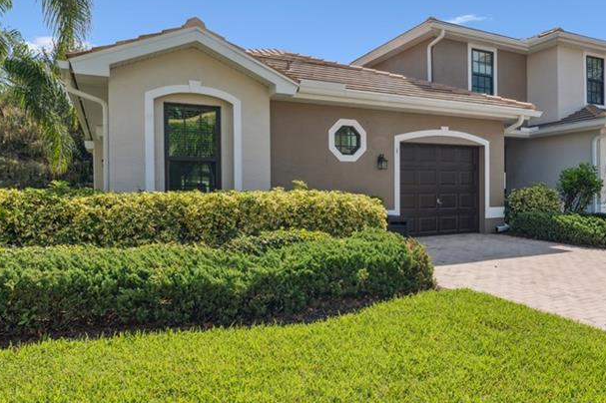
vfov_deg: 47.9
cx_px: 372
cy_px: 201
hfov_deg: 66.6
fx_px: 454
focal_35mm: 27
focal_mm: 16
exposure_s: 1/500
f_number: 9
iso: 200
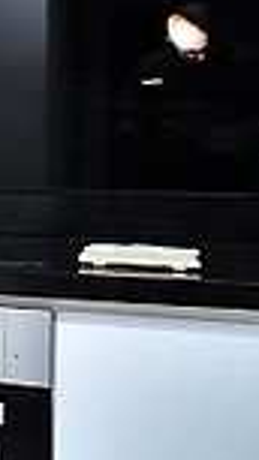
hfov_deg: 9.4
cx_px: -601
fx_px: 1087
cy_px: 138
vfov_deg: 23.8
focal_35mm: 89
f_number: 4
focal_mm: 12
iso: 100
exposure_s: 1/60
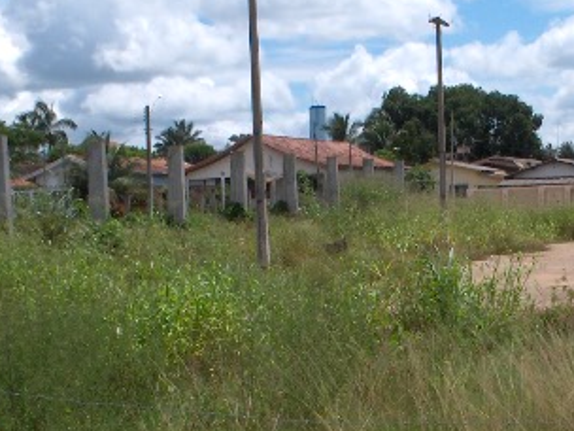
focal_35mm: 78
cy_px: 382
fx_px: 1293
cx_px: 276
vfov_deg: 18.6
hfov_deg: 25.0
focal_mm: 6.11
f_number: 6.5
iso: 100
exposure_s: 1/625
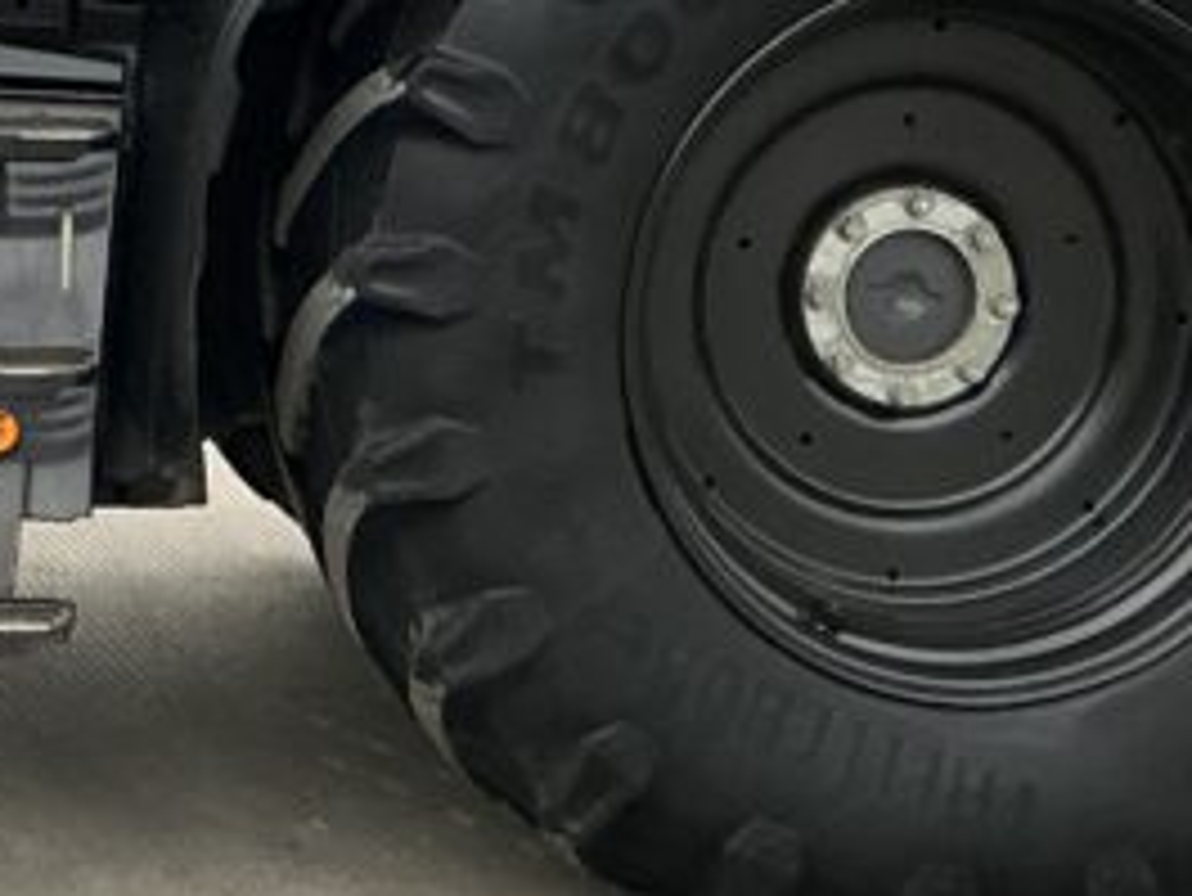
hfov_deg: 17.9
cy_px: -180
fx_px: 3721
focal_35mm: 108
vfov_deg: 13.3
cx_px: 112
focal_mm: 3
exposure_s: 1/122
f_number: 1.8
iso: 50
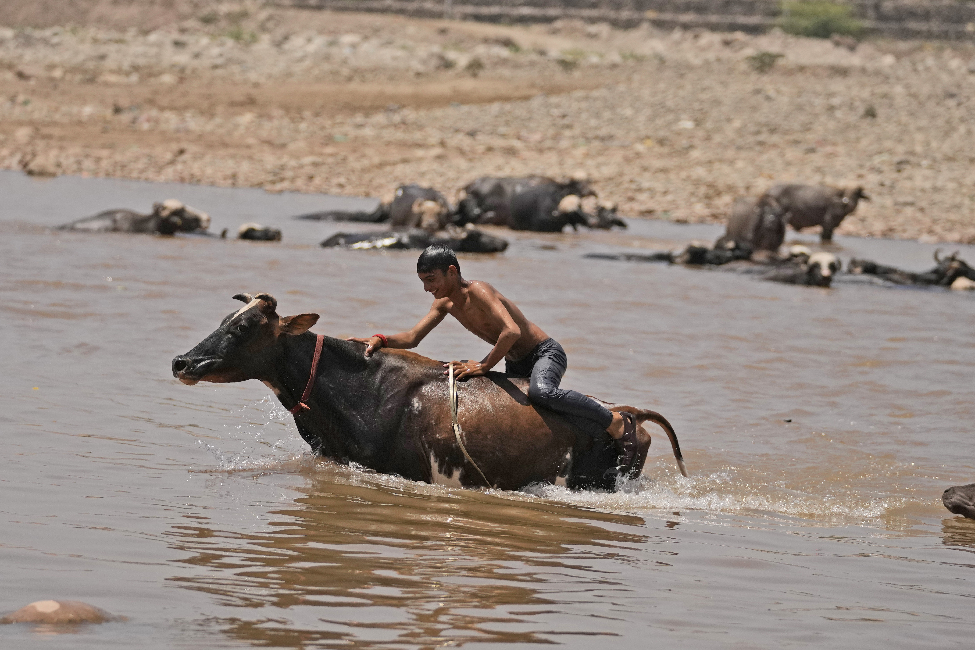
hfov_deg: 11.6
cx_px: 488
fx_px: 4793
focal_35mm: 177
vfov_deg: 7.8
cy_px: 325
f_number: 2.8
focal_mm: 118
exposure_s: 1/20000
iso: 640
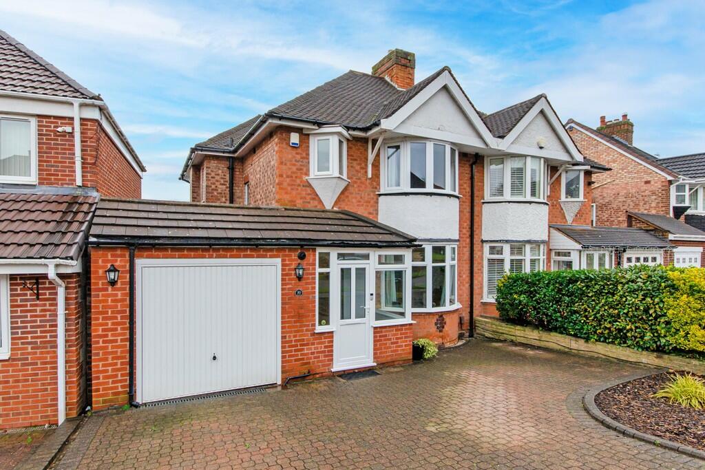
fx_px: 294
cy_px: 235
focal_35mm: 15
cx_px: 352
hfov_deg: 100.4
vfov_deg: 77.3
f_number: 10
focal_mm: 10
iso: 400
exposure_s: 1/200
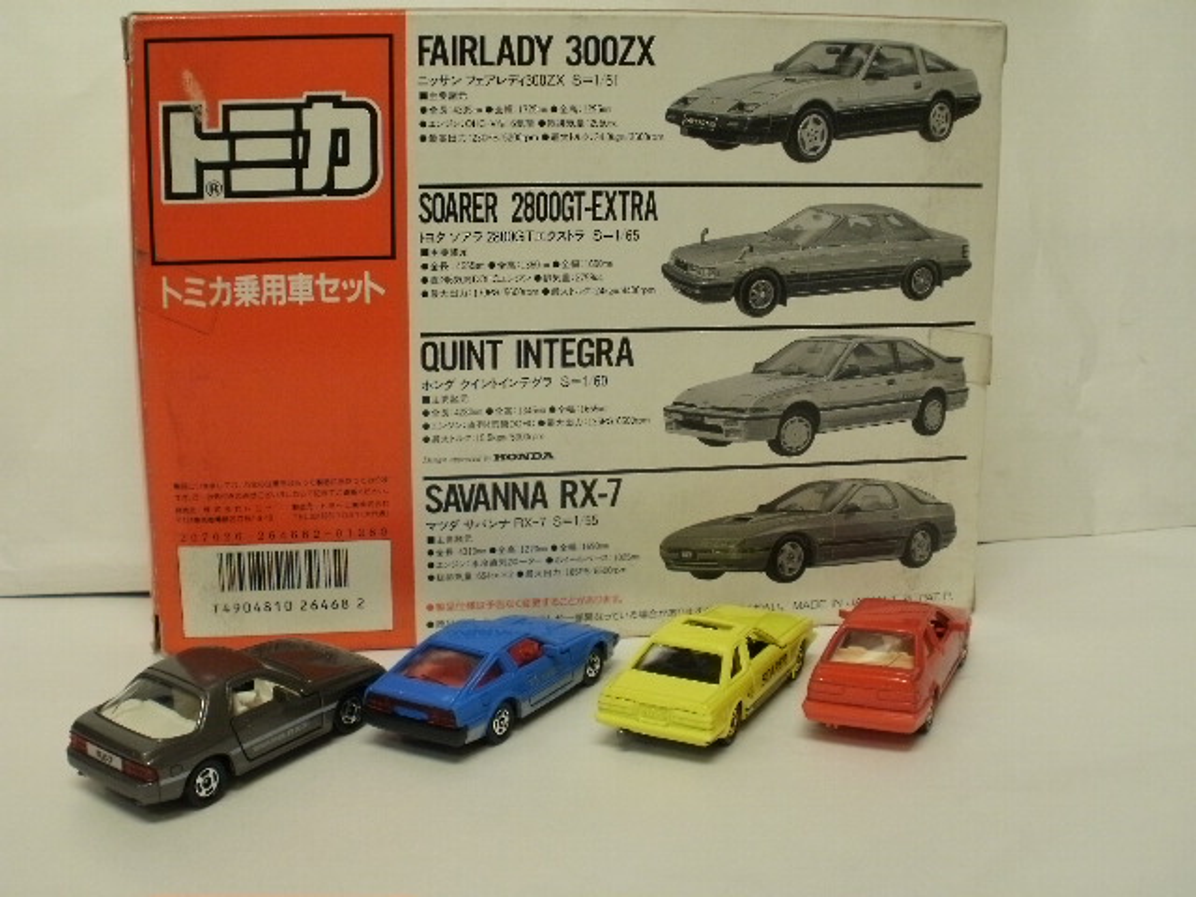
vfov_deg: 32.9
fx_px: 1520
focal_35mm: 44
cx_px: 598
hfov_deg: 42.9
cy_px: 448
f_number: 4
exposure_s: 1/13
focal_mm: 7.7
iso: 125
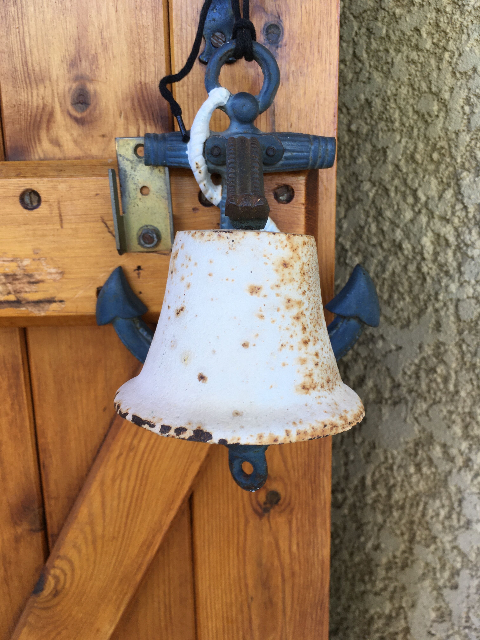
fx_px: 536
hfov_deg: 48.2
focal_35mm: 29
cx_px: 240
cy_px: 320
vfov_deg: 61.7
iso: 32
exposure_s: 1/50
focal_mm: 4.15
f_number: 2.2
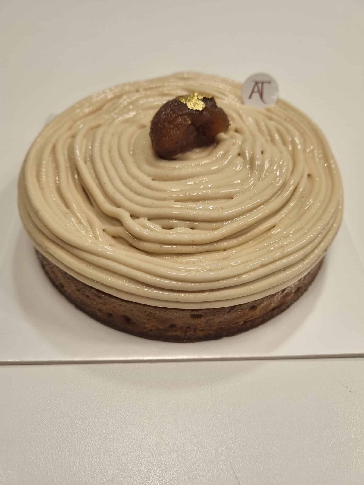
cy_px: 242
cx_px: 182
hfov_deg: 53.1
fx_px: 365
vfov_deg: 67.3
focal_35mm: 26
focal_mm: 5.4
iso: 64
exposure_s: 1/100
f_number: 1.8
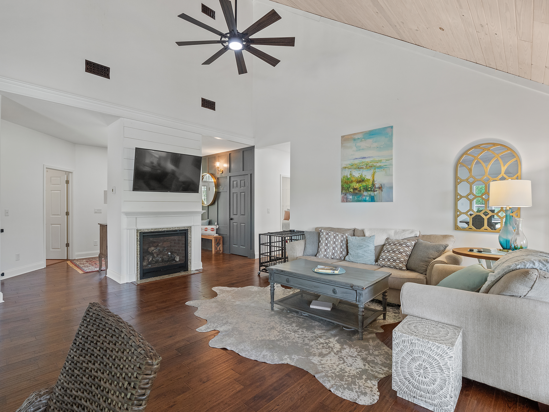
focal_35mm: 16
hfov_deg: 94.5
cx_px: 274
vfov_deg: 78.1
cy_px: 206
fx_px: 254
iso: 400
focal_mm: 8
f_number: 5.6
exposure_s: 1/6
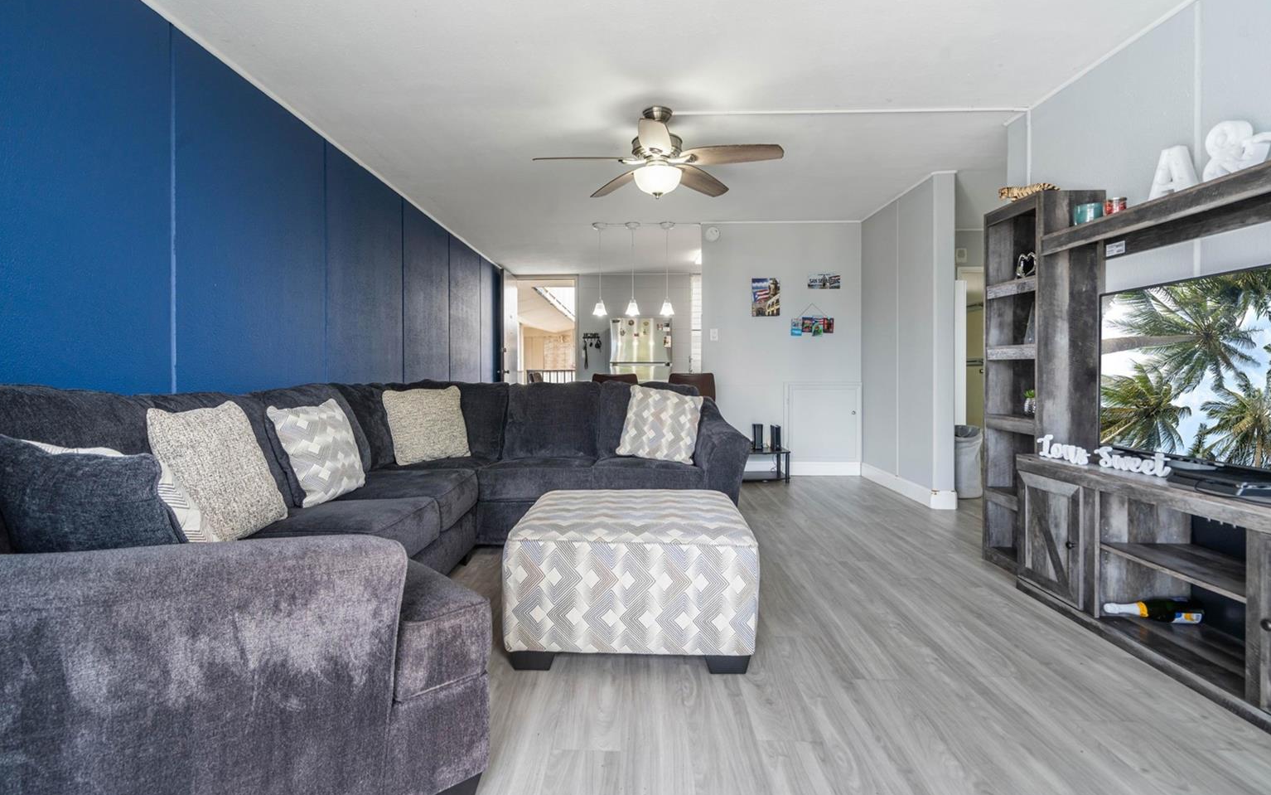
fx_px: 589
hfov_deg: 94.3
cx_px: 623
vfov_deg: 68.0
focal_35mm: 17
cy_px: 400
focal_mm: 16
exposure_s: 1/20
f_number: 8
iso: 250
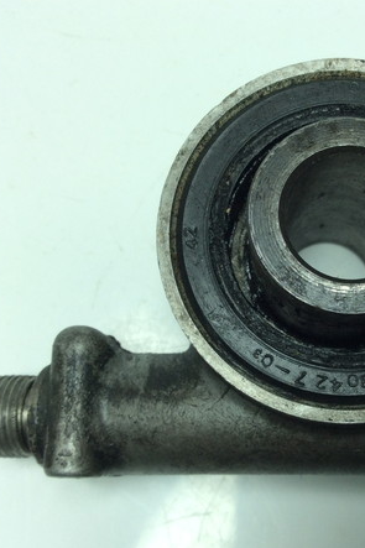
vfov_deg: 43.6
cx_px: 293
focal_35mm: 45
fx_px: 685
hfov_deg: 29.2
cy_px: 276
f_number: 2.4
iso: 32
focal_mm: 3.3
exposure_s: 1/302
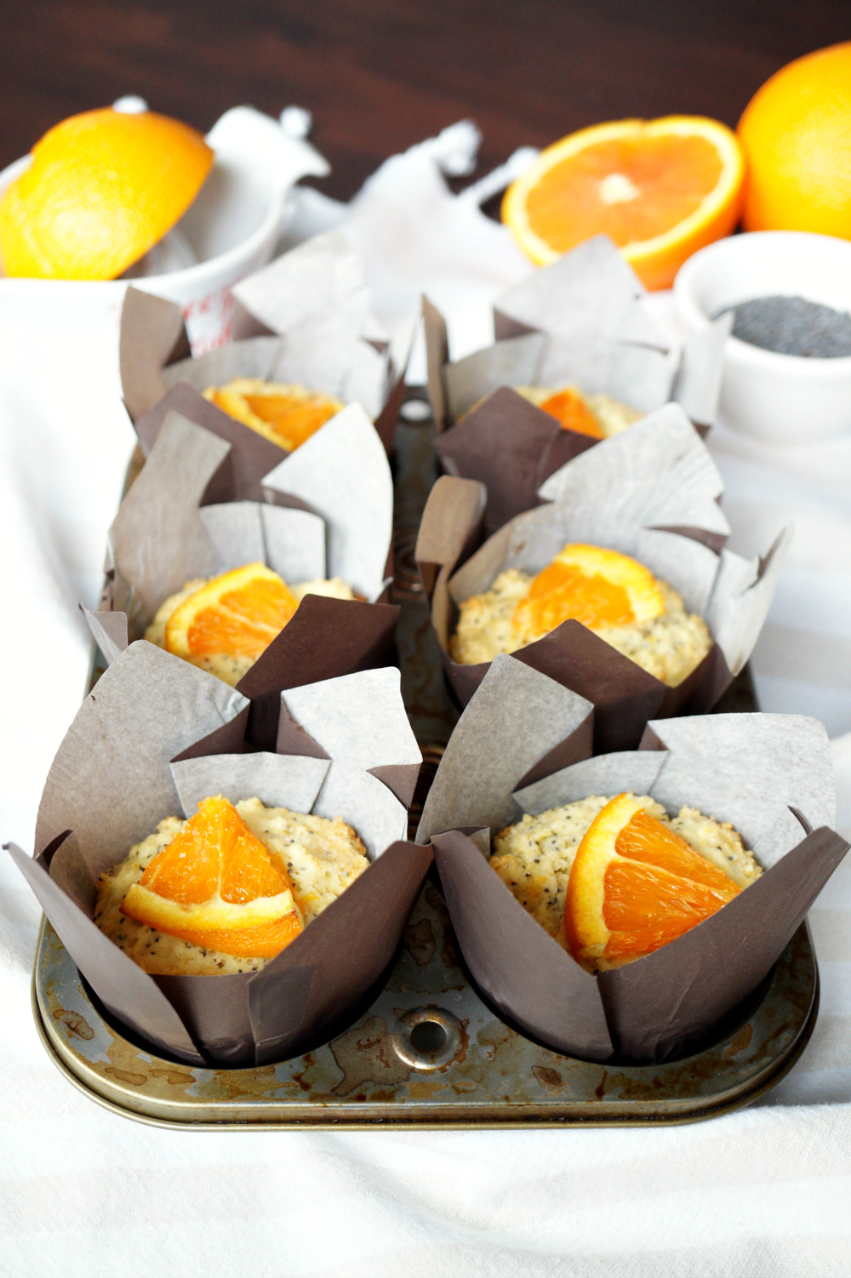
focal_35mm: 45
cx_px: 426
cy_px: 639
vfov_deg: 43.6
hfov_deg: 29.8
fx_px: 1597
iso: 800
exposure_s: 1/80
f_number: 3.5
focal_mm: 30
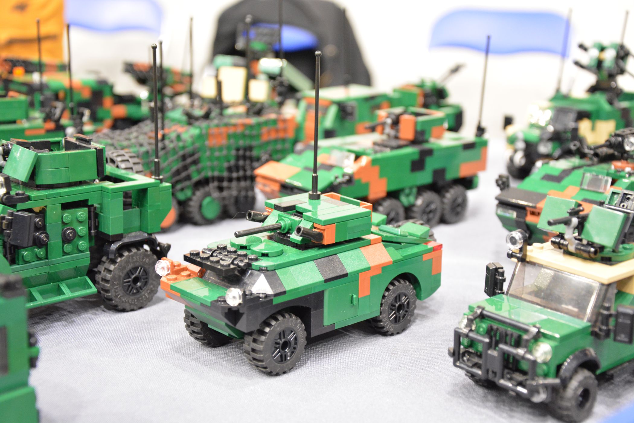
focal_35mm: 57
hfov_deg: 35.1
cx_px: 317
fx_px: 1004
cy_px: 212
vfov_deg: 23.8
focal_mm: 38
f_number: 4.5
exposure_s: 1/15
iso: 2500
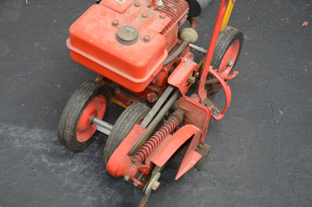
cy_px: 104
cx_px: 156
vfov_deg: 17.4
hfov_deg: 26.0
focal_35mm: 78
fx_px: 675
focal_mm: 52
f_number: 5
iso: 320
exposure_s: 1/125
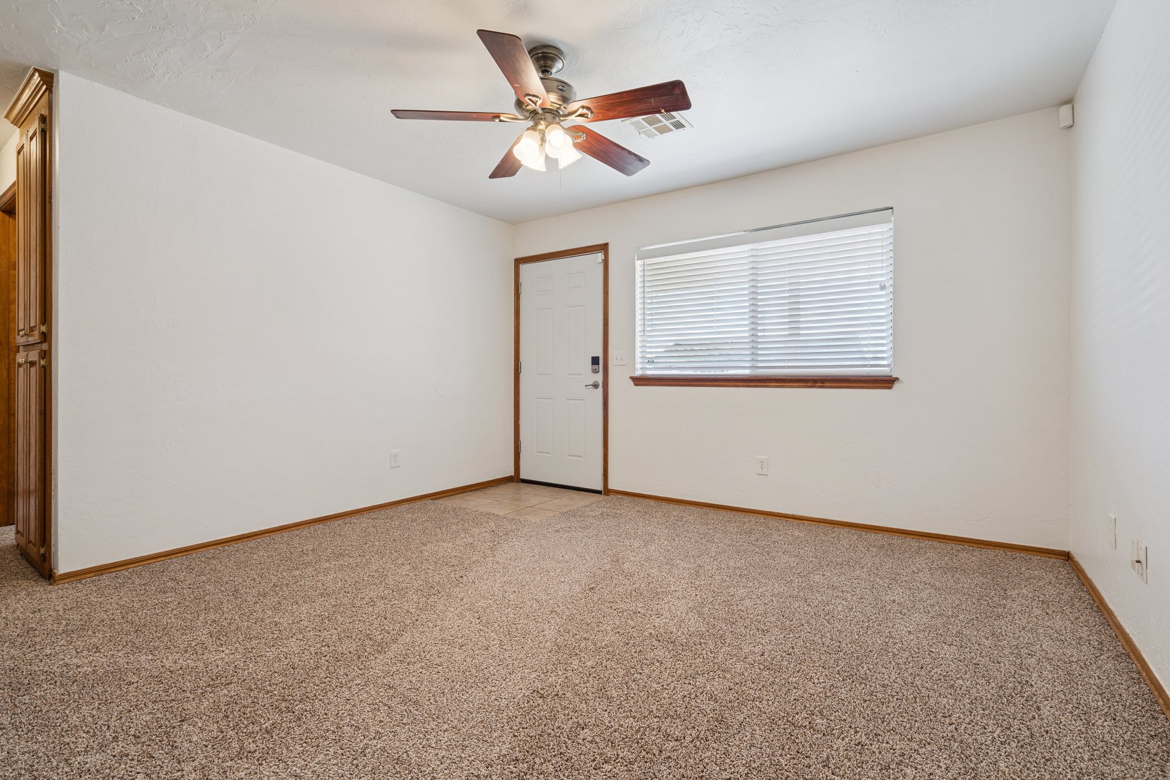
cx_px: 585
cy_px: 390
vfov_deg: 73.8
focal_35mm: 16
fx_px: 520
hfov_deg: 96.7
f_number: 7.1
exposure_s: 1/15
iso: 200
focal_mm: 16
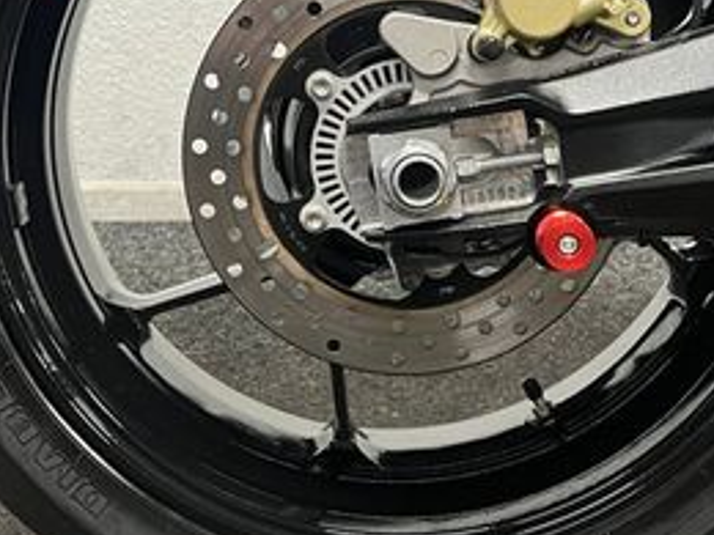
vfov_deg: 22.7
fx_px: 1320
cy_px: 137
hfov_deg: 30.3
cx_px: 349
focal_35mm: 64
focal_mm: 5.1
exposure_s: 1/50
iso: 250
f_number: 1.6
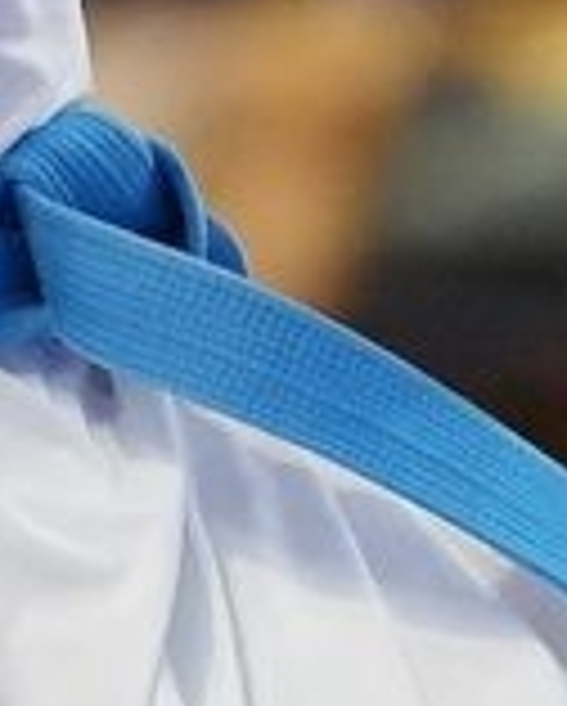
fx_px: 37056
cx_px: 1238
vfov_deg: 1.1
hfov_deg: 0.9
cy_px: -746
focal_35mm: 1770
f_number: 2.8
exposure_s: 1/1000
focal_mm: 165
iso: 4000
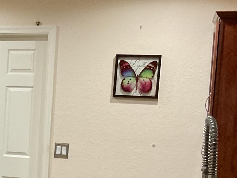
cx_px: -75
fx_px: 650
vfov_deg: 15.3
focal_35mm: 95
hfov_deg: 19.1
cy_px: 169
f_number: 1.8
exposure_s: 1/60
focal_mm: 3
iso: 100
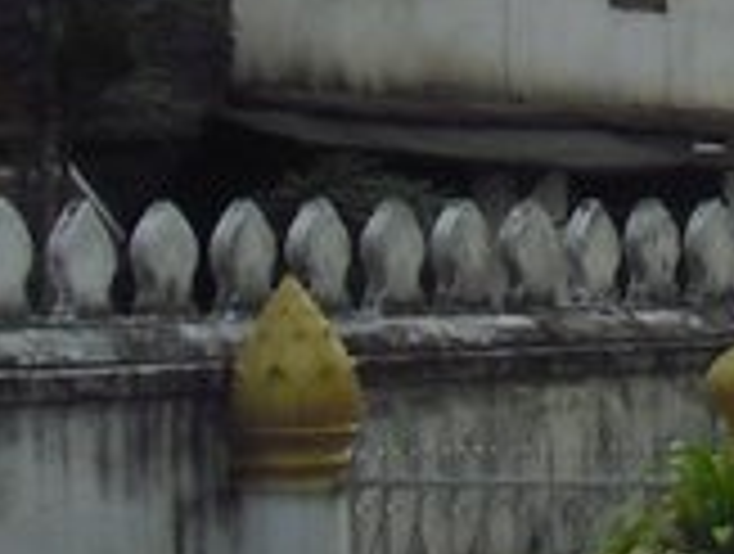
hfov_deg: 8.1
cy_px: -545
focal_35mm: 238
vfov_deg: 6.1
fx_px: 5058
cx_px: 1216
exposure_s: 1/320
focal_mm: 6.2
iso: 100
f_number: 8
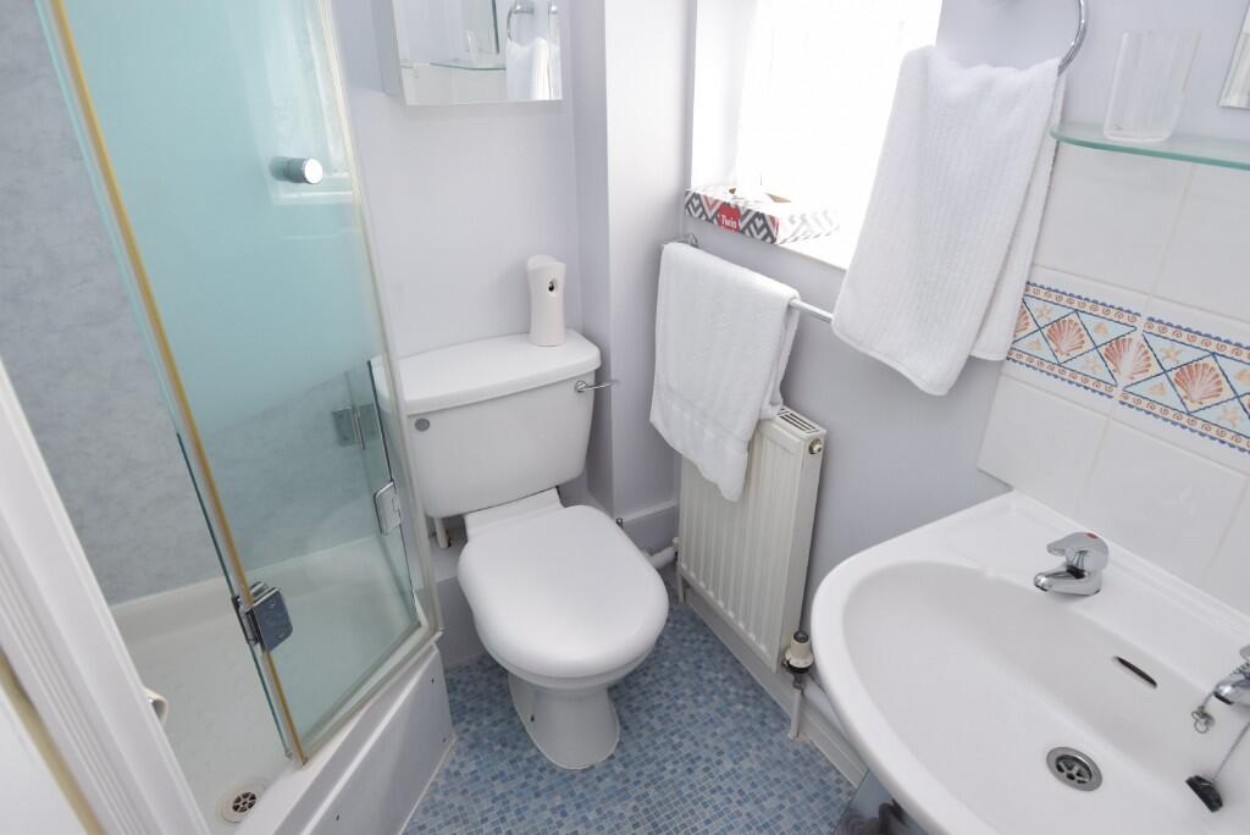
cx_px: 625
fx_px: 730
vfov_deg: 59.6
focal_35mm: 21
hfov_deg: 81.2
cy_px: 418
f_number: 6.3
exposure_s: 1/160
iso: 400
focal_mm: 14
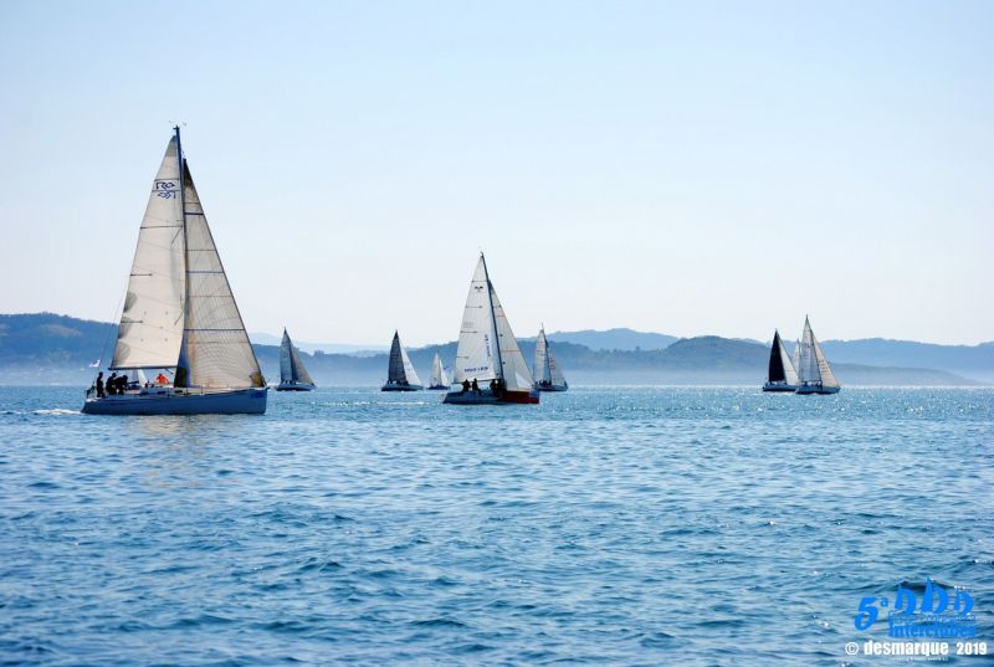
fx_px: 3113
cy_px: 334
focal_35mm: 112
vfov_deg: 12.2
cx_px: 497
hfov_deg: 18.1
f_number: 6.3
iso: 100
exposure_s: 1/640
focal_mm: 75
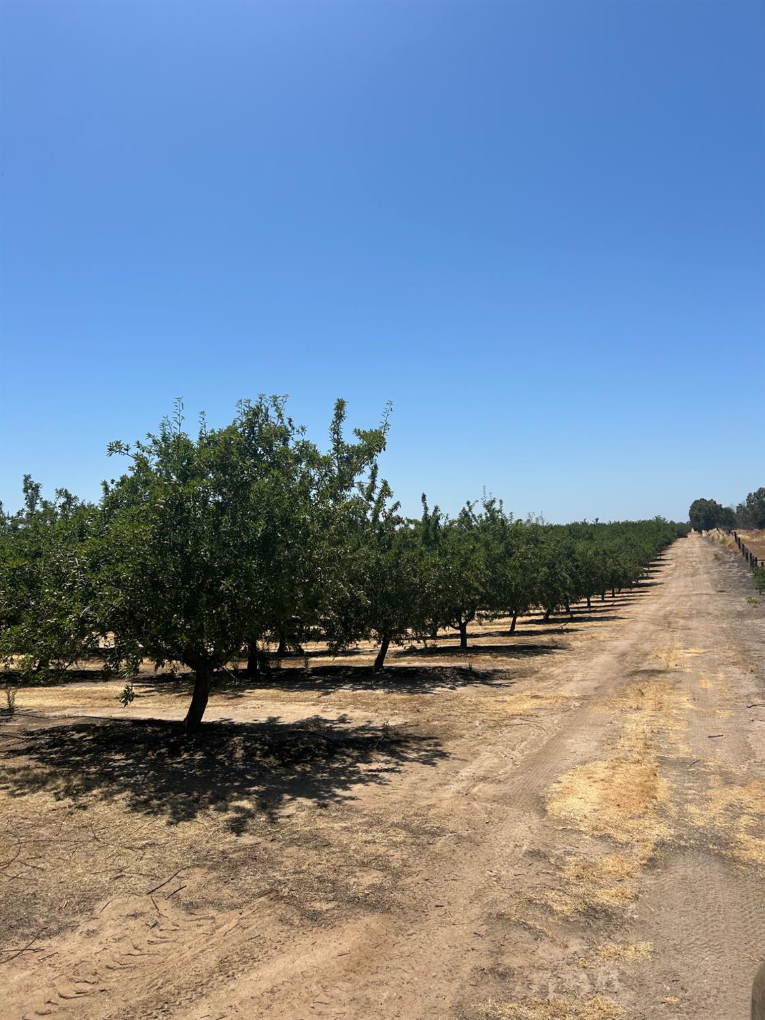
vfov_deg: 67.3
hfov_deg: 53.1
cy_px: 510
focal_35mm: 26
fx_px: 766
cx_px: 382
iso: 50
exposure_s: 1/6211
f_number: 1.5
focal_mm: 5.7
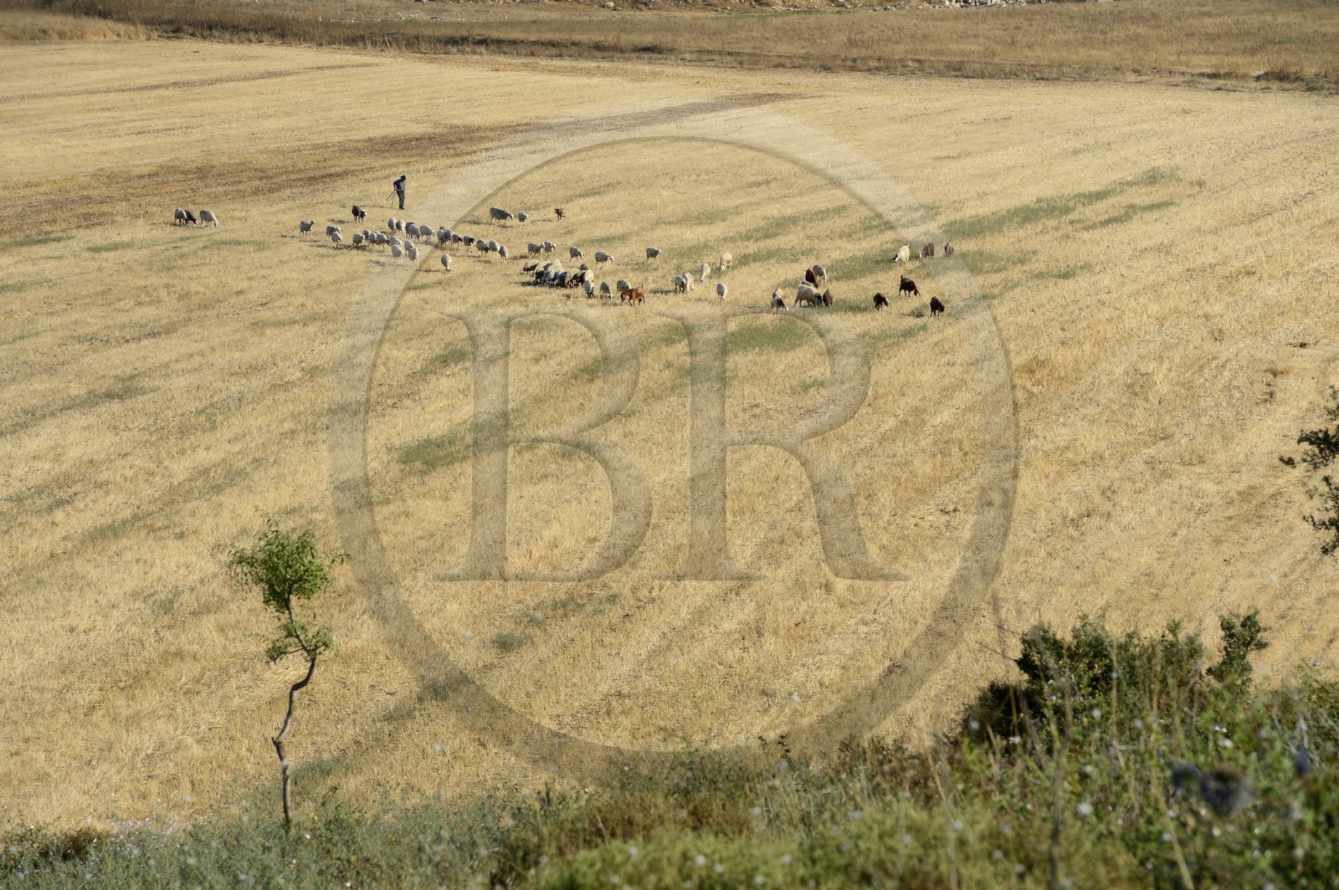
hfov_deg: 10.3
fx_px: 7433
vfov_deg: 6.9
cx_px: 670
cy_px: 445
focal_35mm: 200
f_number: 13
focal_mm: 200
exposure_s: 1/200
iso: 200
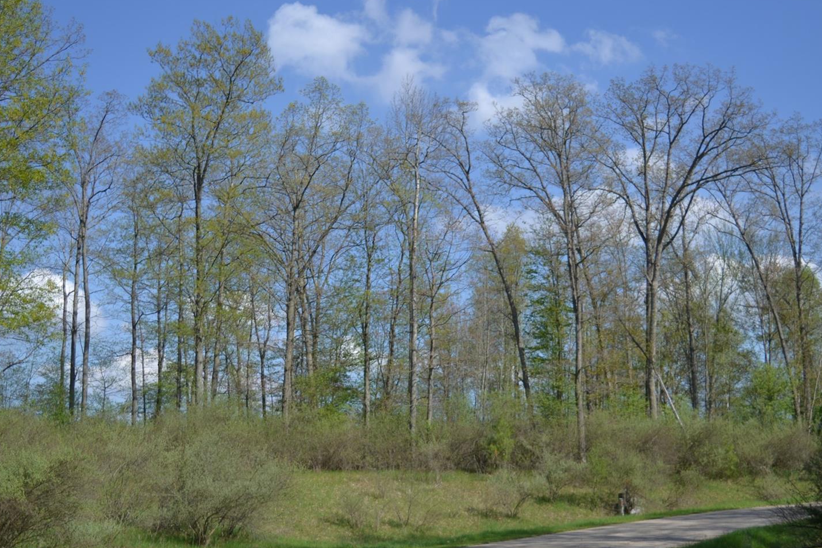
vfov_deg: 25.1
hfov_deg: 37.1
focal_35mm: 54
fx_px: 1226
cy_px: 357
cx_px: 396
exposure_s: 1/1000
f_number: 4
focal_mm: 25
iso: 100
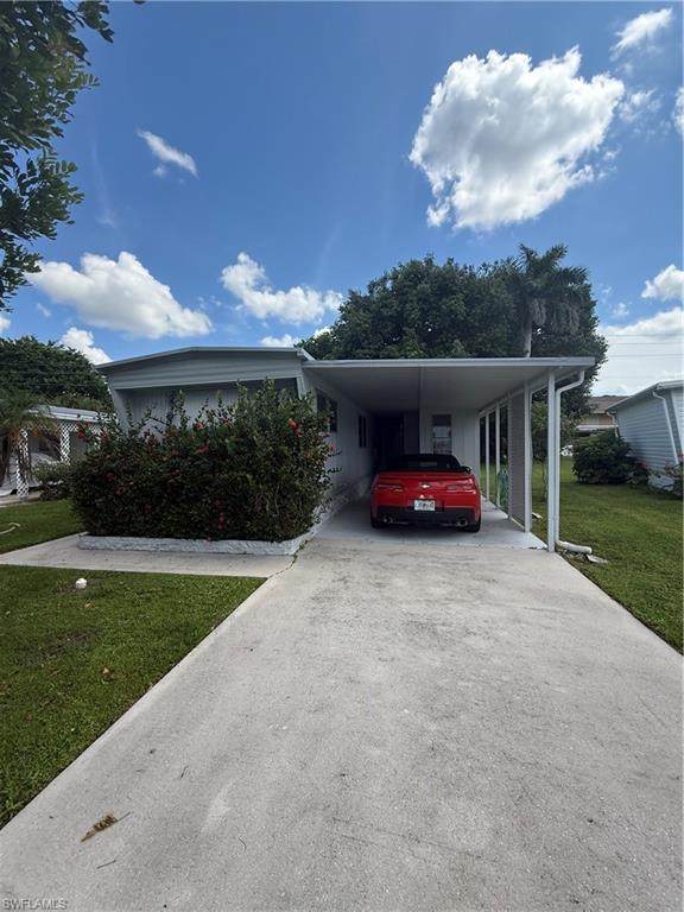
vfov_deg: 102.1
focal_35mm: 14
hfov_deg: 85.7
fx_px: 369
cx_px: 342
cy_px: 456
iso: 64
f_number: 2.2
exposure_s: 1/1431
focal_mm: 2.22
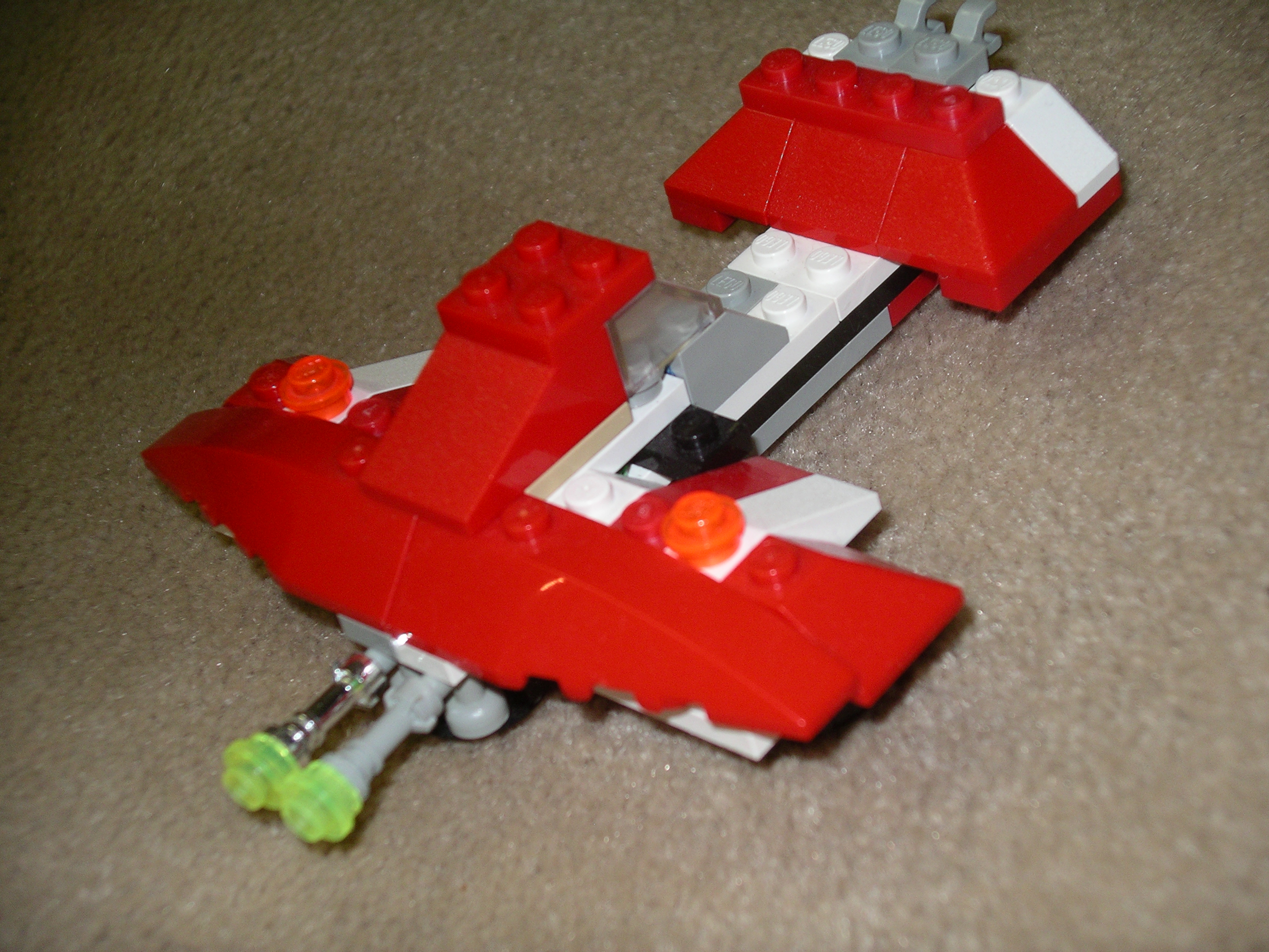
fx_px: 3079
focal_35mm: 84
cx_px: 634
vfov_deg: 17.6
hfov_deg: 23.3
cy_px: 476
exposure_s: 1/60
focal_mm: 17.4
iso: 200
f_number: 3.6
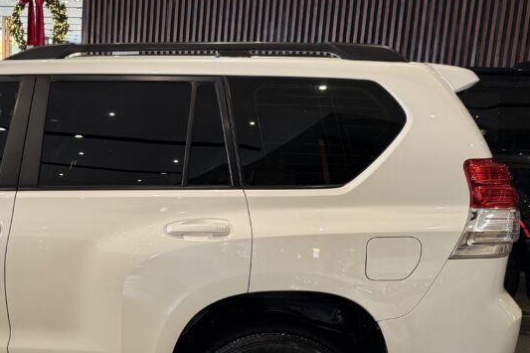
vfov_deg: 27.9
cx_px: 92
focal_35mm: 48
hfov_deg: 39.2
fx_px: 706
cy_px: 227
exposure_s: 1/60
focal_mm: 6.76
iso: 160
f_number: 1.78
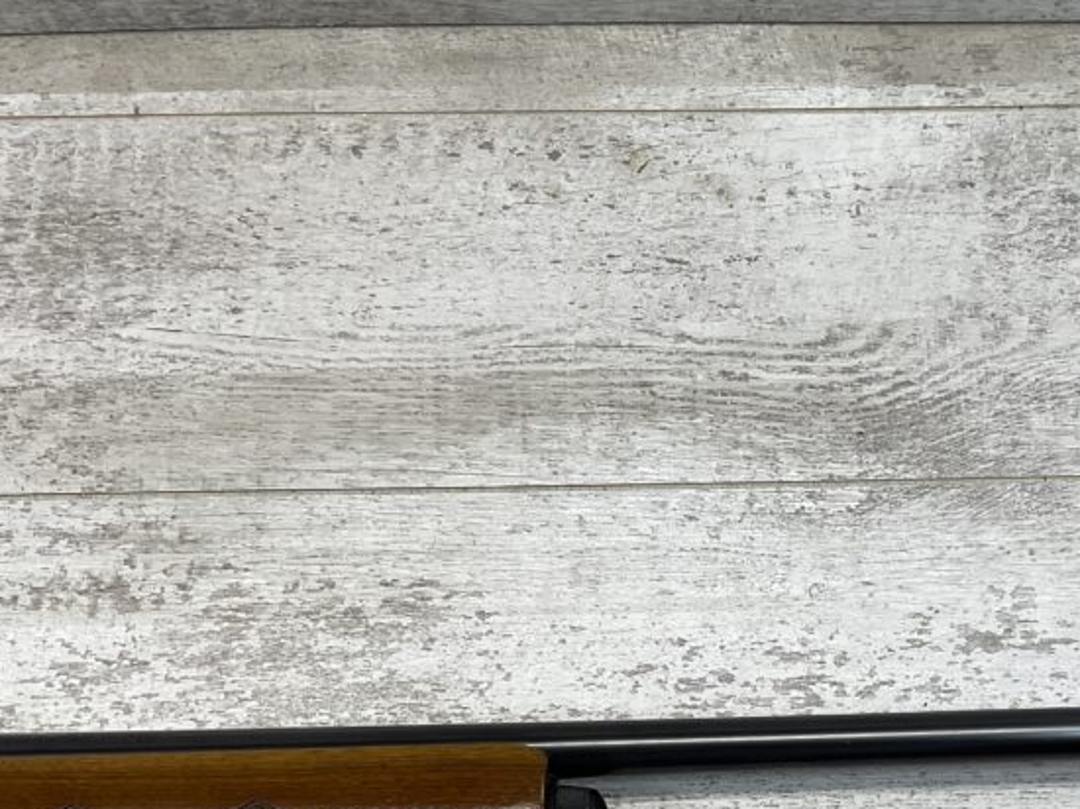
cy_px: 648
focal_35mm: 54
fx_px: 1684
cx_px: 819
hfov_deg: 34.7
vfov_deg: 26.5
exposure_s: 1/203
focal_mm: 3
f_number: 1.8
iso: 16
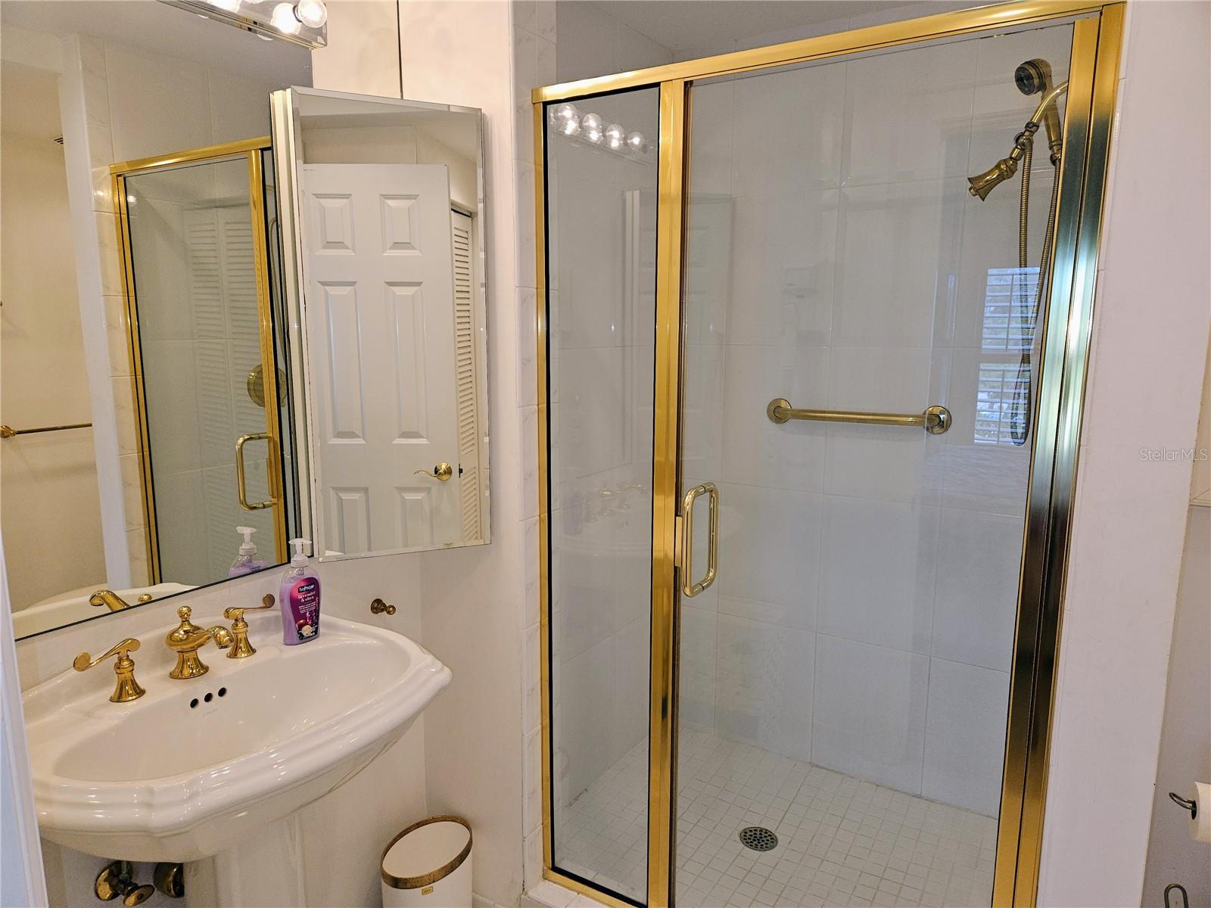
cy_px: 454
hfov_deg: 73.9
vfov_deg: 58.9
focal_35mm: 23
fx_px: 805
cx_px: 606
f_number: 1.8
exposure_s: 1/120
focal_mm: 5.4
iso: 50
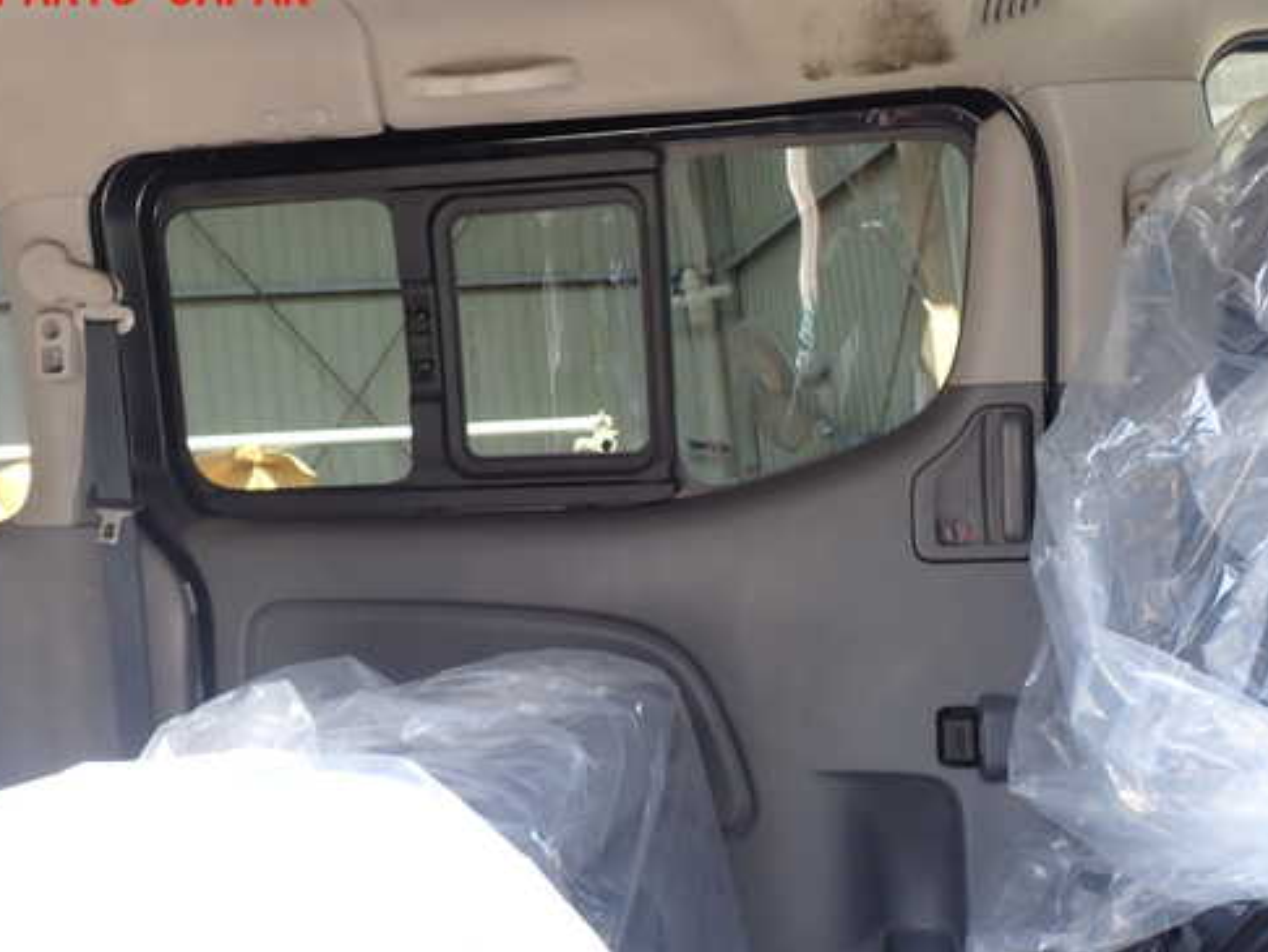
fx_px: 1356
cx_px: 618
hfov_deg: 50.1
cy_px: 543
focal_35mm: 37
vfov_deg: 38.6
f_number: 3.2
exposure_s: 1/60
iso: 160
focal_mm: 5.4
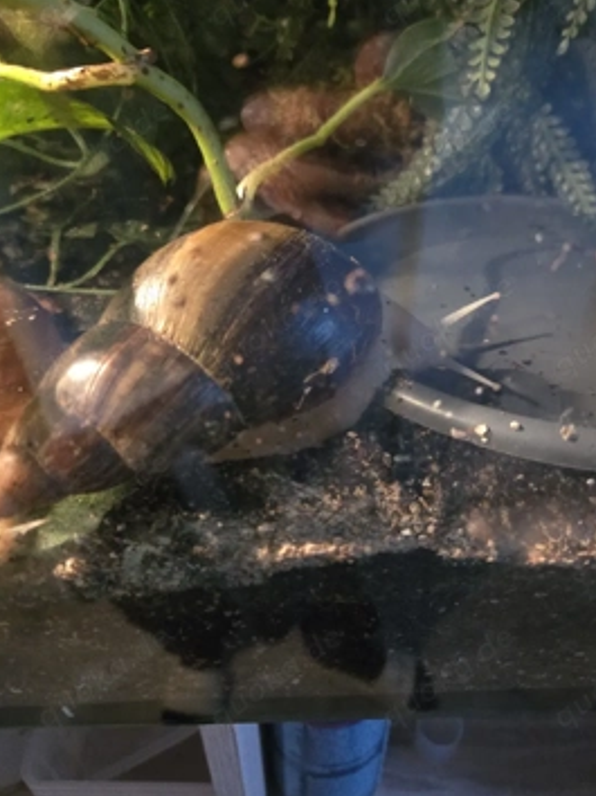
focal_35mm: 26
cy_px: 351
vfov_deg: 67.1
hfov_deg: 52.9
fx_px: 598
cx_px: 324
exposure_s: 1/16.7
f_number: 1.8
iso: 1600
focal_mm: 5.4
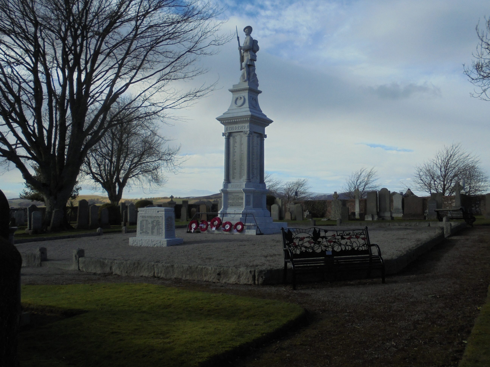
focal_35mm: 34
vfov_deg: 41.8
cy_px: 184
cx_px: 245
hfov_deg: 54.0
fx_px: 481
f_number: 4
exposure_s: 1/800
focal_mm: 6.1
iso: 100
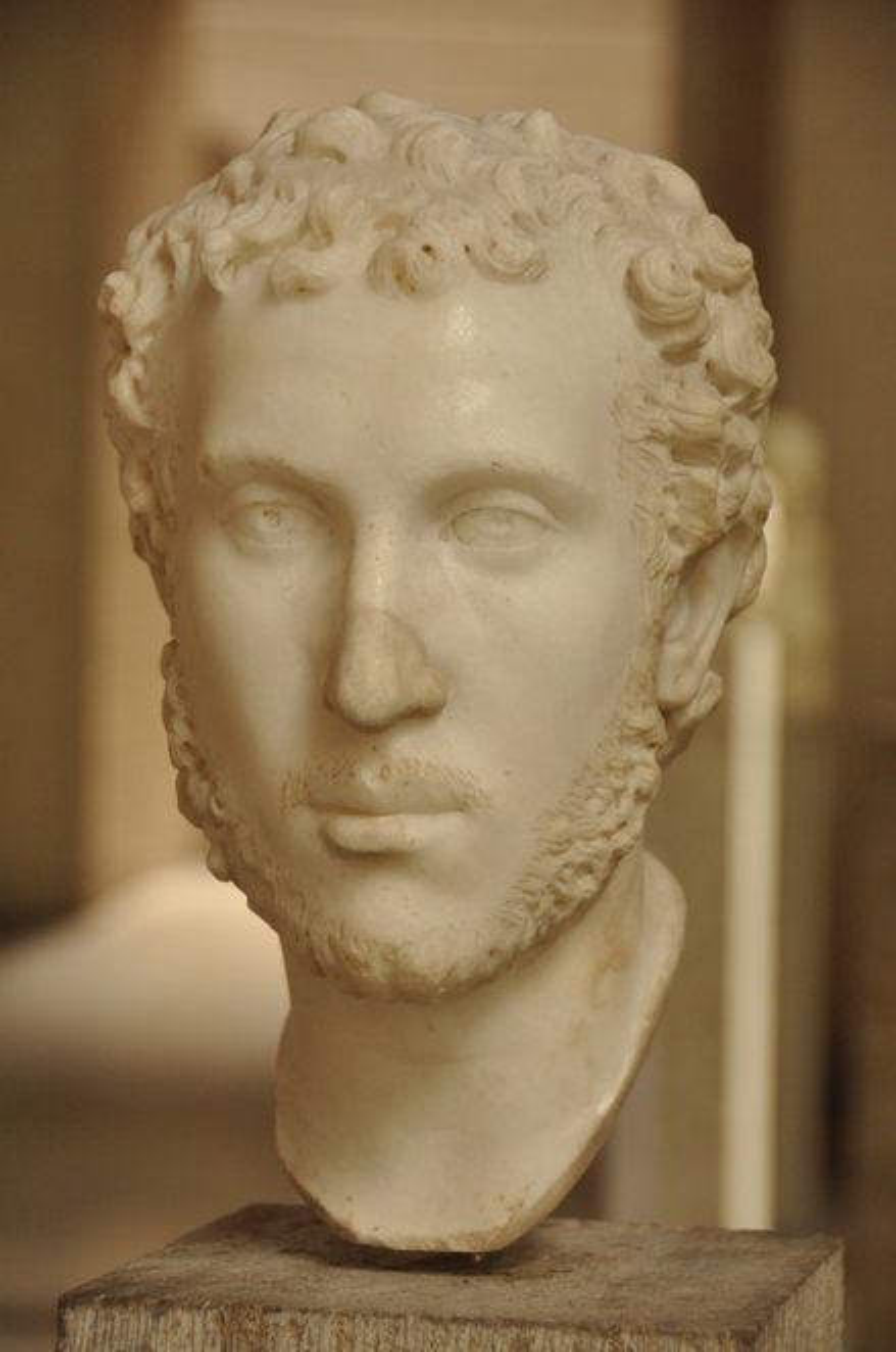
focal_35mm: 123
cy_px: 676
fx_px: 4609
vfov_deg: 16.7
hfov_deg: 11.1
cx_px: 448
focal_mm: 82
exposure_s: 1/60
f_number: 5
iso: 1000
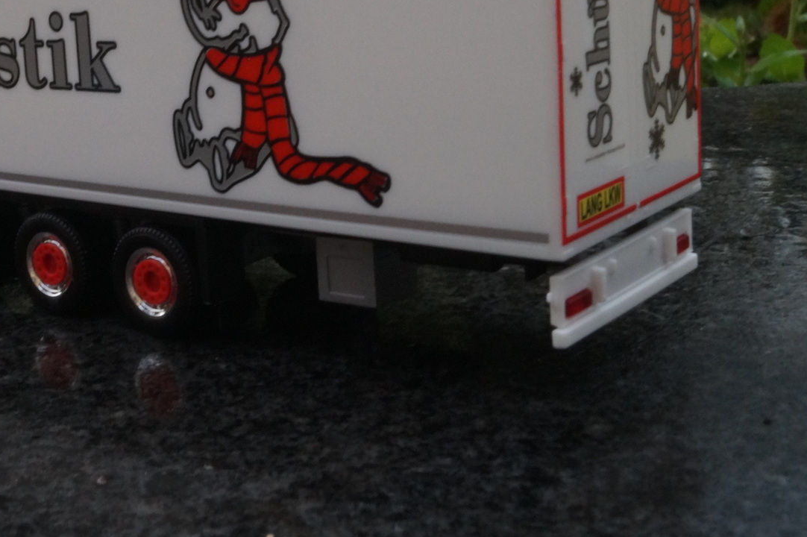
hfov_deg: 31.8
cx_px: 127
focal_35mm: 61
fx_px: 1367
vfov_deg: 21.9
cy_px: 92
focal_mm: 22
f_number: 25
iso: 1250
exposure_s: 1/60
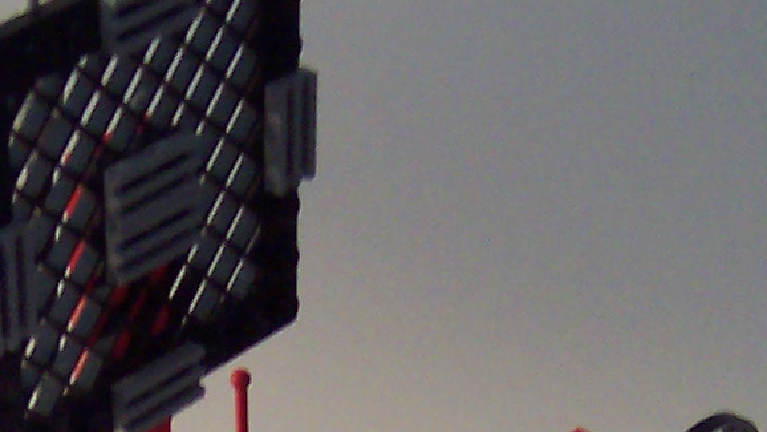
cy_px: 857
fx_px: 2806
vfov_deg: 8.4
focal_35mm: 138
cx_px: 256
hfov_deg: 15.5
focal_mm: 5.6
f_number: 2.8
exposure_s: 1/10
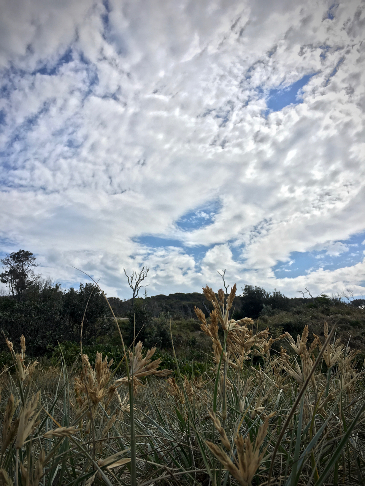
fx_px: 408
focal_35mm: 29
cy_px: 243
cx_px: 182
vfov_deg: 61.7
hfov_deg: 48.2
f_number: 2.2
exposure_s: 1/1876
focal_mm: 4.15
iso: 25
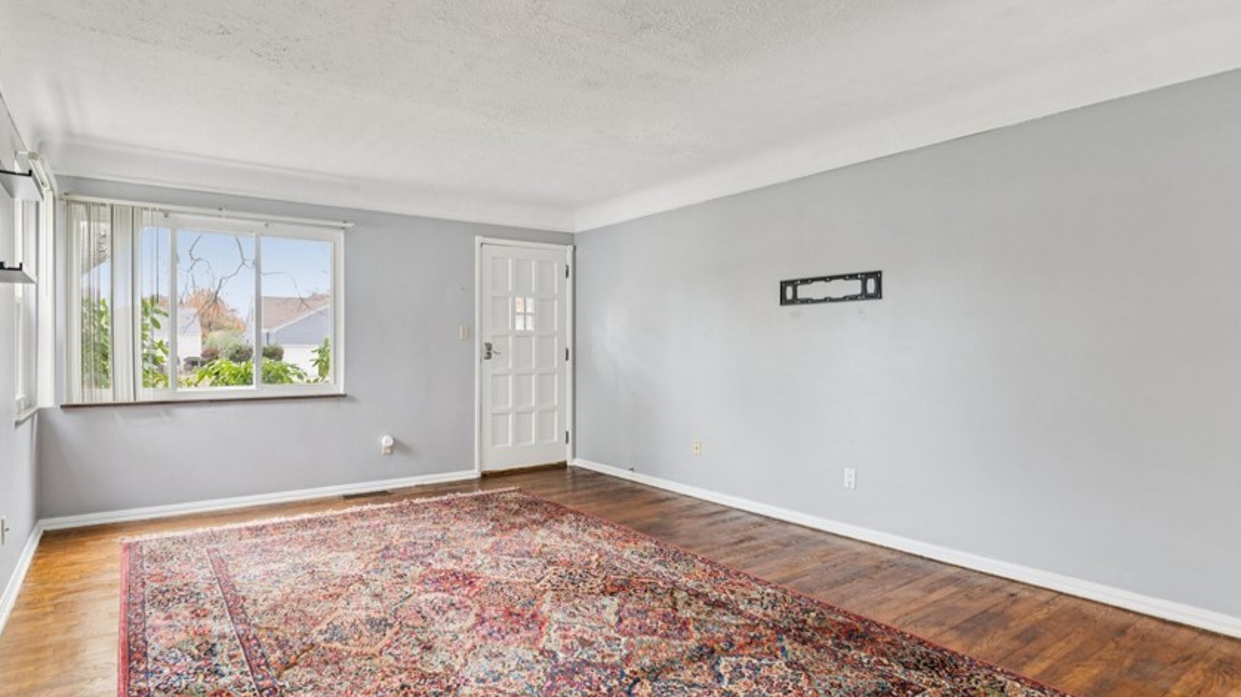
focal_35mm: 19
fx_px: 625
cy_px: 366
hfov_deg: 89.1
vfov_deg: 58.3
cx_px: 538
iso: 200
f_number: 2.8
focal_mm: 14
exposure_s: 1/15
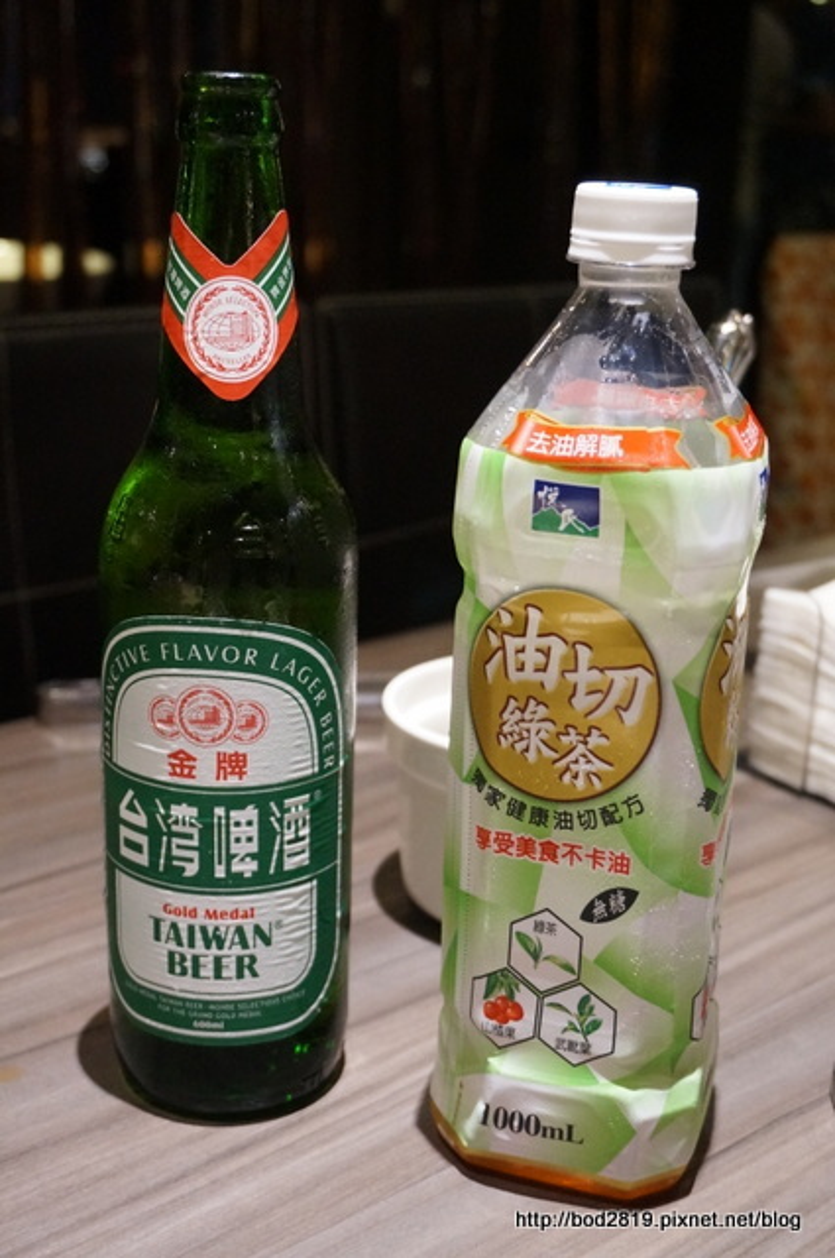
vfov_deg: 43.7
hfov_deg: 29.8
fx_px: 1570
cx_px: 418
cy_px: 629
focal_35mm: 45
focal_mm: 30
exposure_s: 1/30
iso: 3200
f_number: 5
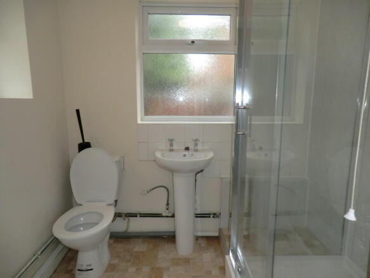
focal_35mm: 24
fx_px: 256
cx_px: 185
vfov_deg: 56.8
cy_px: 139
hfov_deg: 71.6
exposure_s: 1/60
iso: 64
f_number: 3.2
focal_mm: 4.3
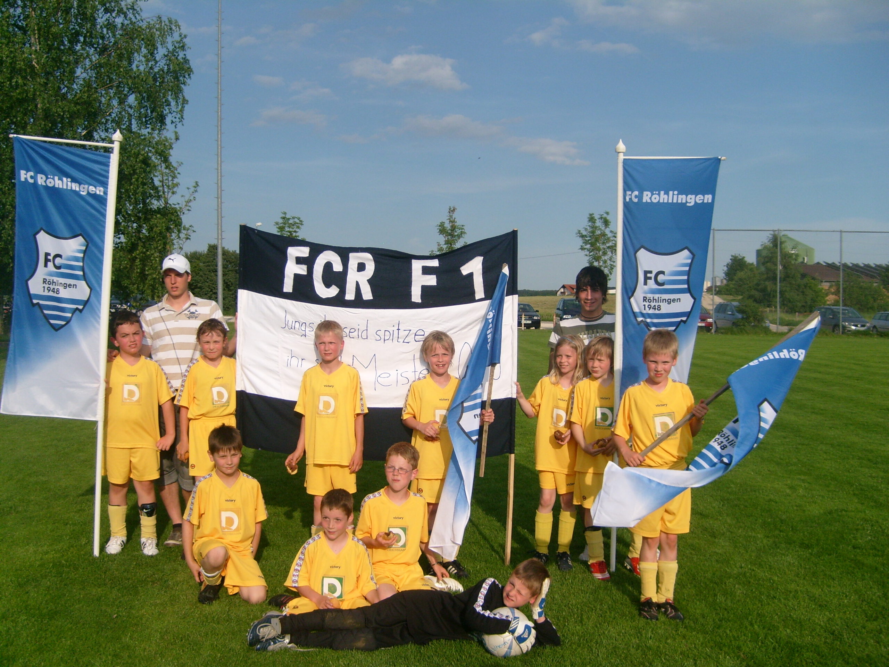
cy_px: 334
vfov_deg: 40.7
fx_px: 899
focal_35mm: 35
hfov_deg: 52.6
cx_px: 444
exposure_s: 1/350
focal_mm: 5.8
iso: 80
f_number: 7.1
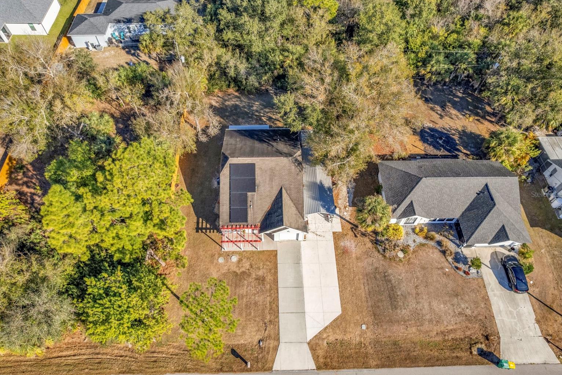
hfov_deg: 76.1
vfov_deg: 55.1
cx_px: 270
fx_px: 359
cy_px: 194
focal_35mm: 23
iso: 200
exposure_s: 1/1500
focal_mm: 8.38
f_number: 2.8
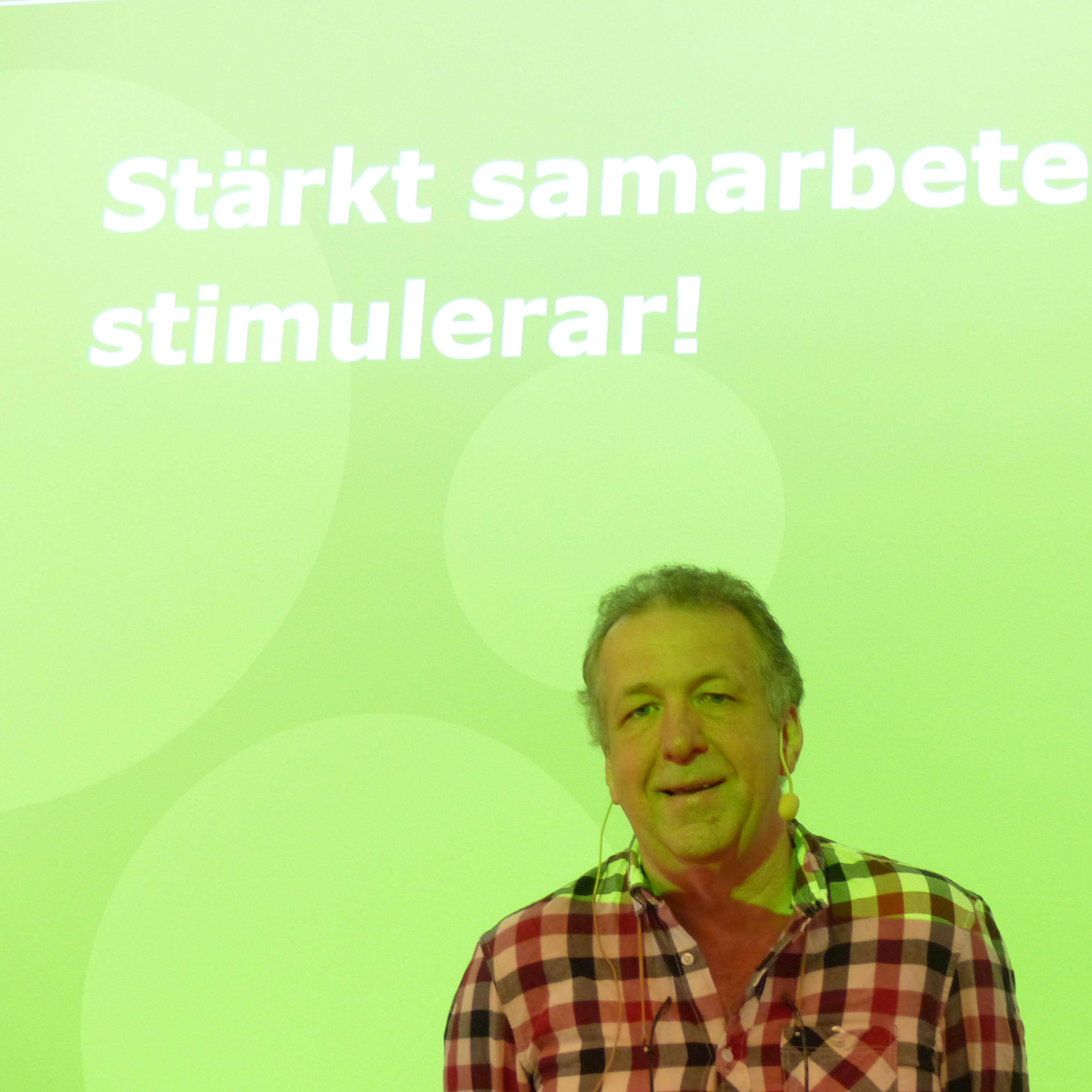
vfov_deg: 21.1
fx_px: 2927
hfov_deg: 21.1
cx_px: 687
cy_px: 546
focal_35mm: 82
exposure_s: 1/20
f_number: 2.8
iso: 400
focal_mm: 12.5
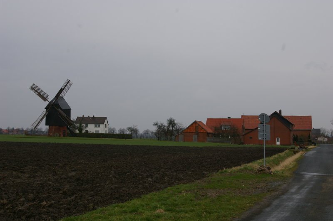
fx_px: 527
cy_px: 110
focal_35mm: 57
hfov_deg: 35.1
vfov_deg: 23.7
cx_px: 166
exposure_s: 1/250
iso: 200
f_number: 9.5
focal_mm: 38
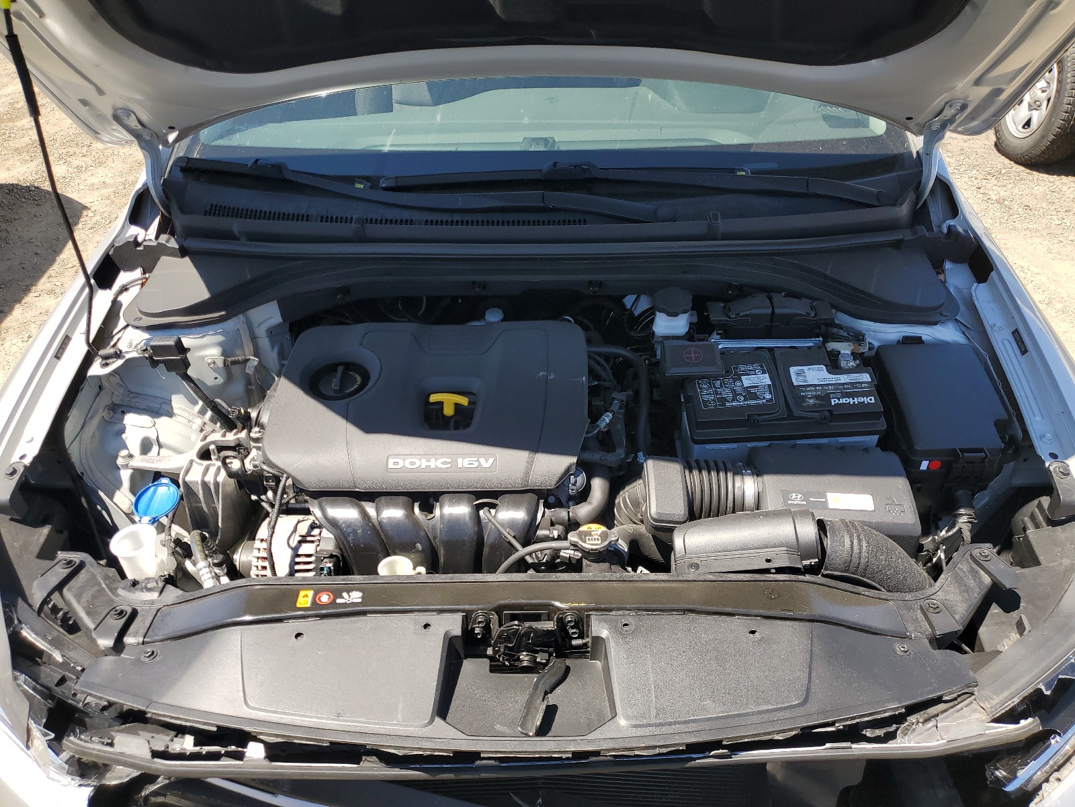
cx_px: 538
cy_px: 404
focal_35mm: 26
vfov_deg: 53.1
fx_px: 807
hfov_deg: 67.3
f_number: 1.5
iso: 50
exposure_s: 1/1250
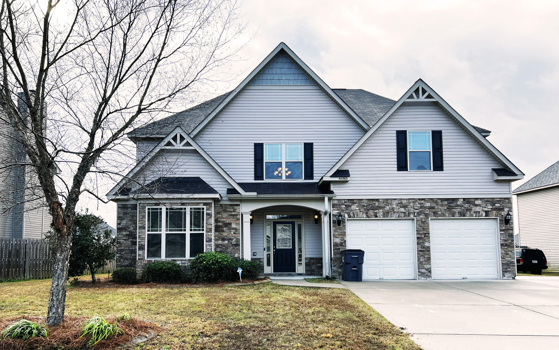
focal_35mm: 29
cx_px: 274
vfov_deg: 42.9
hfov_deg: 64.6
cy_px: 216
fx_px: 442
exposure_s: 1/1395
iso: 50
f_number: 1.5
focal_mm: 5.7
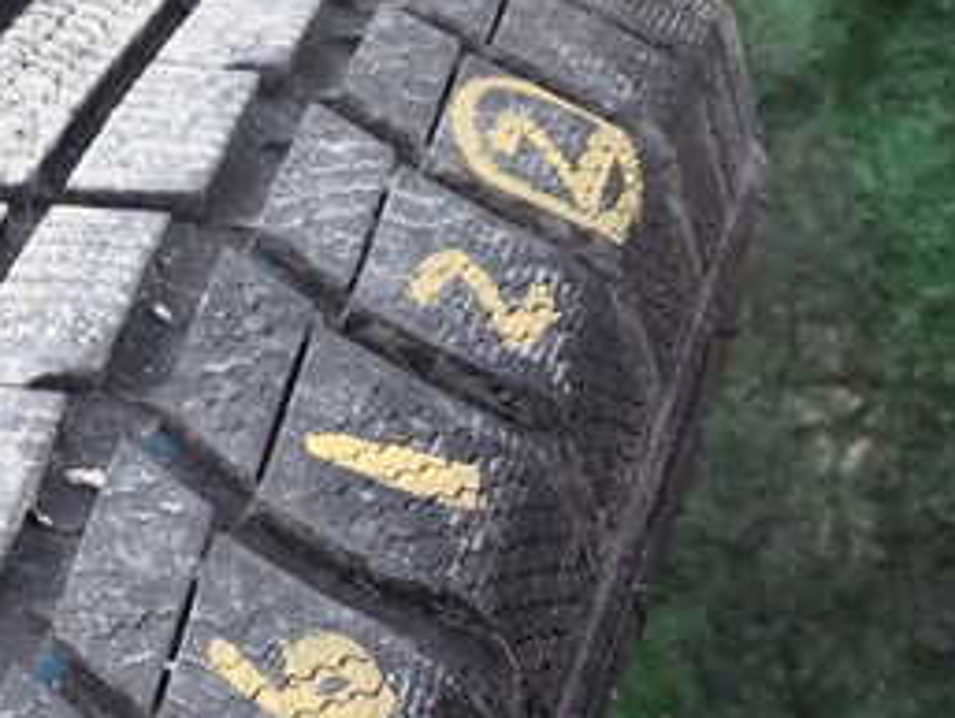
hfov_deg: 25.6
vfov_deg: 20.8
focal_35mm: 70
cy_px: 584
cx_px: -111
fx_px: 1932
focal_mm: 5.4
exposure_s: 1/60
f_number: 3.2
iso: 100
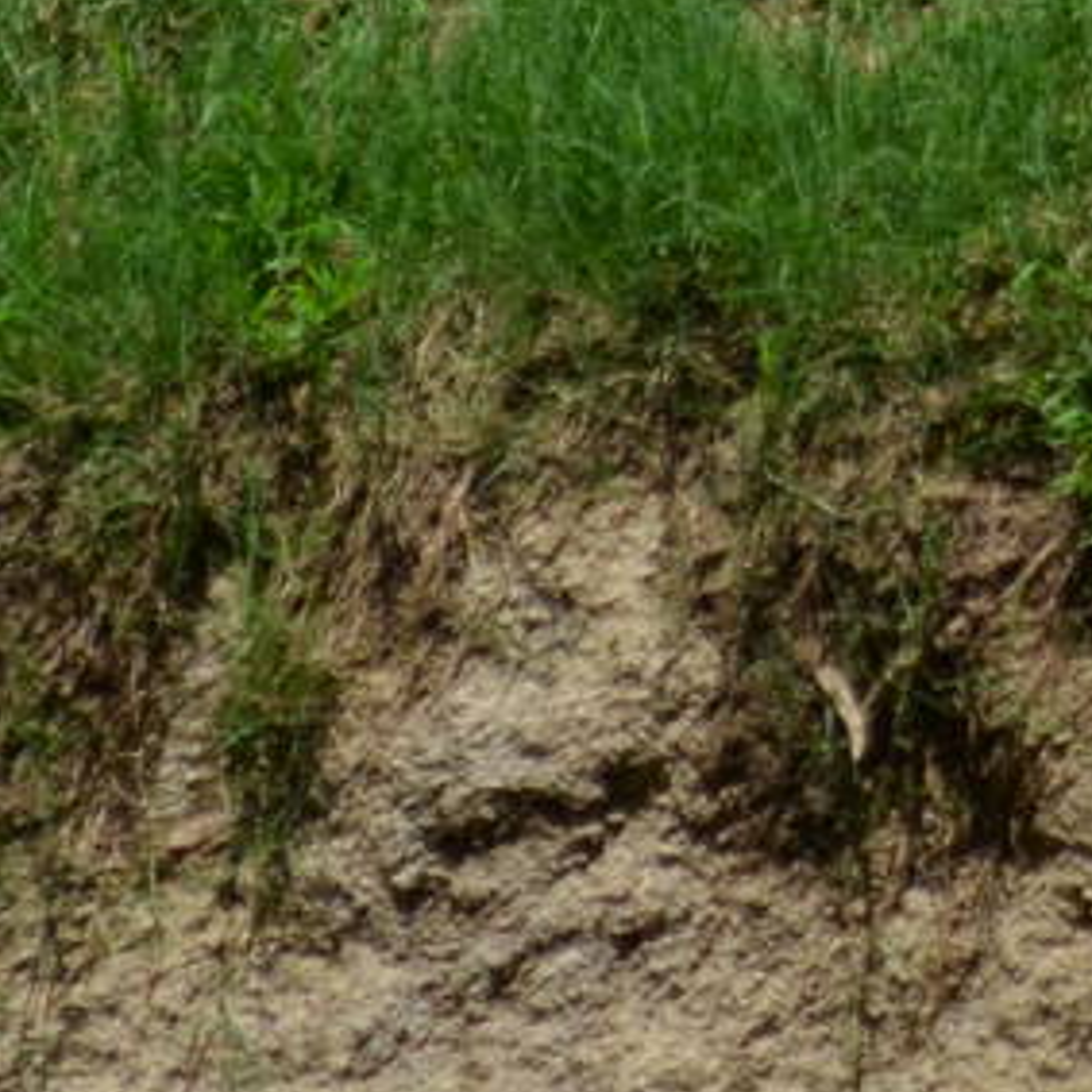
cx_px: 2034
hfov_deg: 4.4
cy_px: -660
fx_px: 14112
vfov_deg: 4.4
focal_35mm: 395
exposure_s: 1/1600
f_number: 6.3
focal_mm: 55
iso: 400
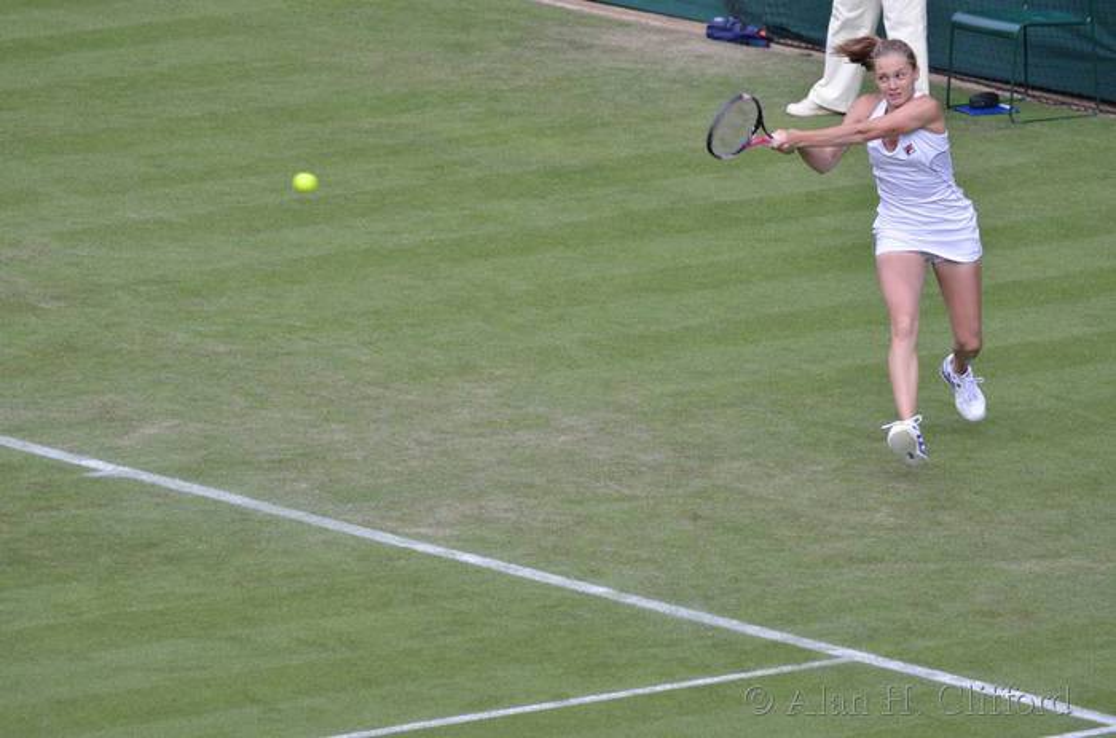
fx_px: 12988
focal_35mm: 420
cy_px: 369
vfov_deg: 3.3
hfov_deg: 4.9
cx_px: 558
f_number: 5.3
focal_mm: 280
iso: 1000
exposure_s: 1/800
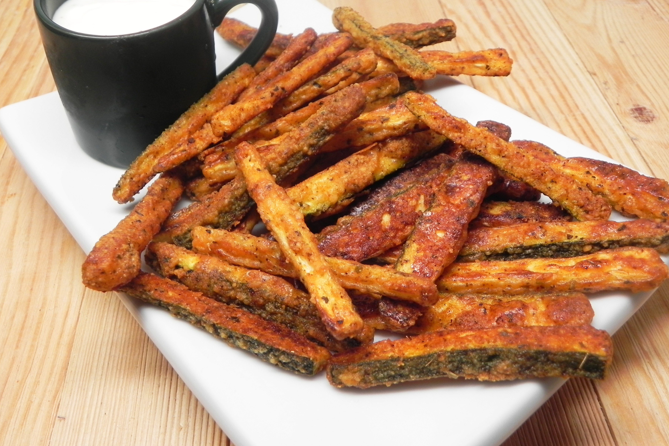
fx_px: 650
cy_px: 227
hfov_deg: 54.4
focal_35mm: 35
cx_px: 337
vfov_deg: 37.9
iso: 160
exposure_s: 1/38.8
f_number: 2.8
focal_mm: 5.9
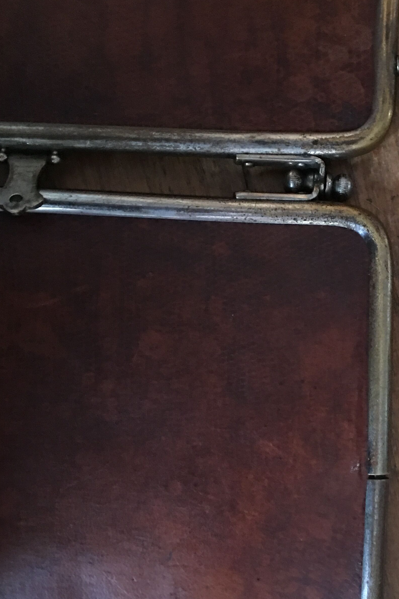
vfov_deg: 38.3
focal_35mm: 51
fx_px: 848
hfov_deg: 25.5
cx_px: 372
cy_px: 419
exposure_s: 1/8
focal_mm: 4.15
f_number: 2.2
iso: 125
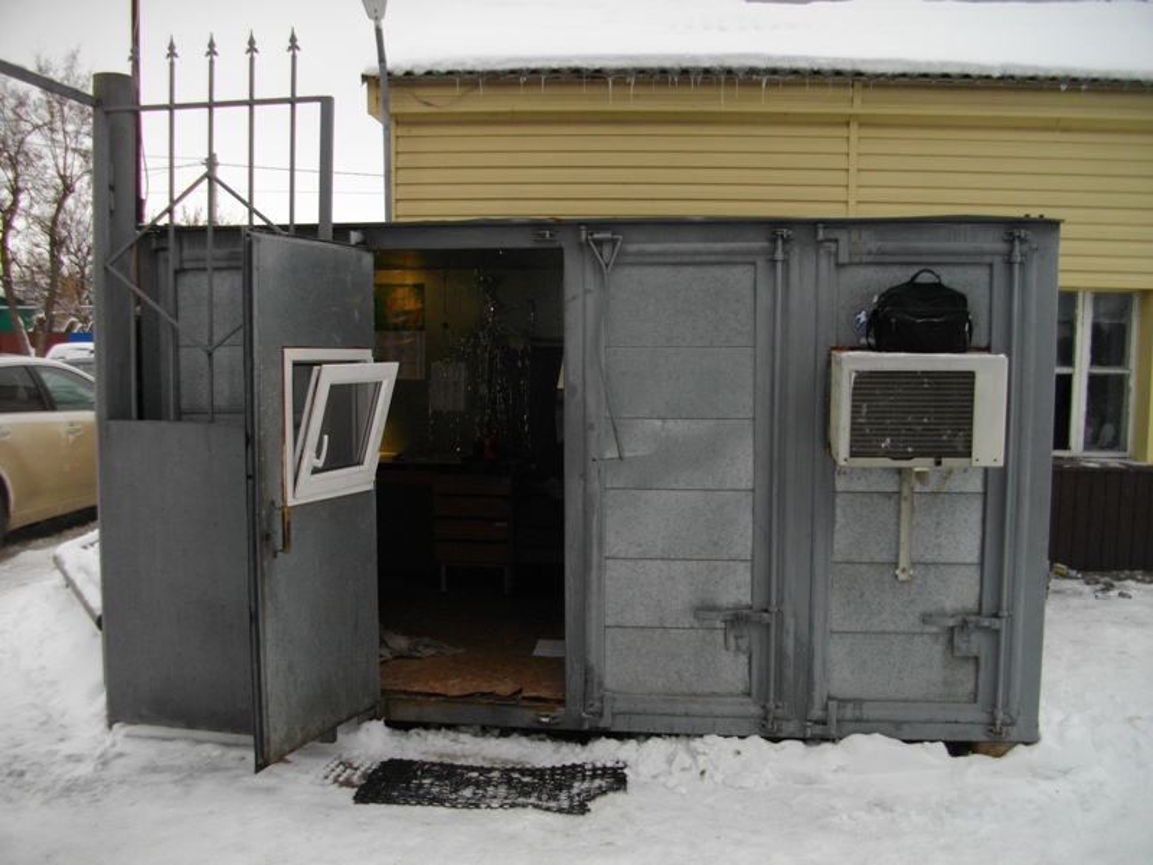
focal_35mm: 31
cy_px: 432
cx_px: 576
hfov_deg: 58.4
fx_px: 1033
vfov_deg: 45.4
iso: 108
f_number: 2.9
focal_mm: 5.7
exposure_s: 1/125
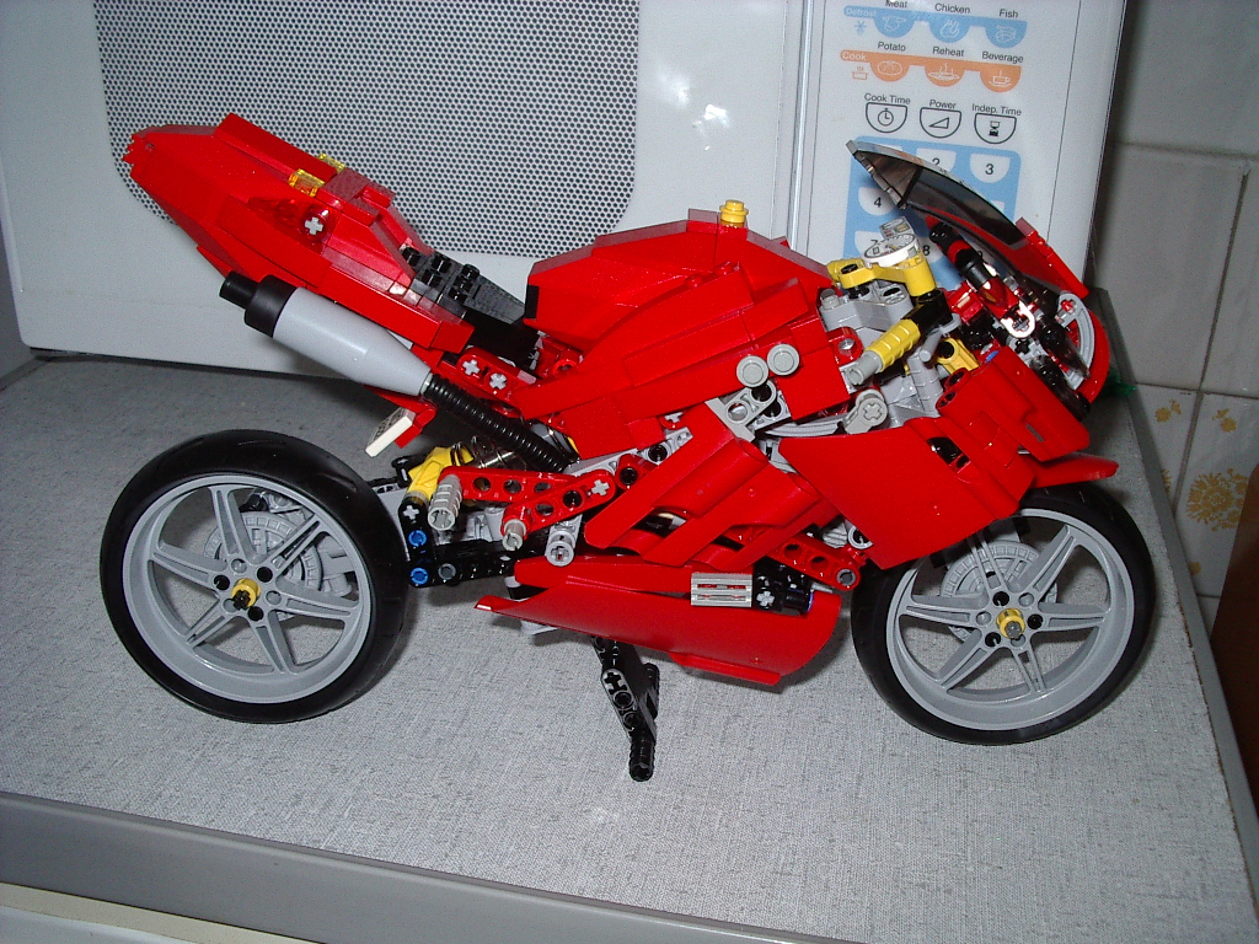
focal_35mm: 38
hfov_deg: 49.0
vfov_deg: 37.7
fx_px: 1382
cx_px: 630
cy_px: 472
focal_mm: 5.8
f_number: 4.8
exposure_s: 1/60
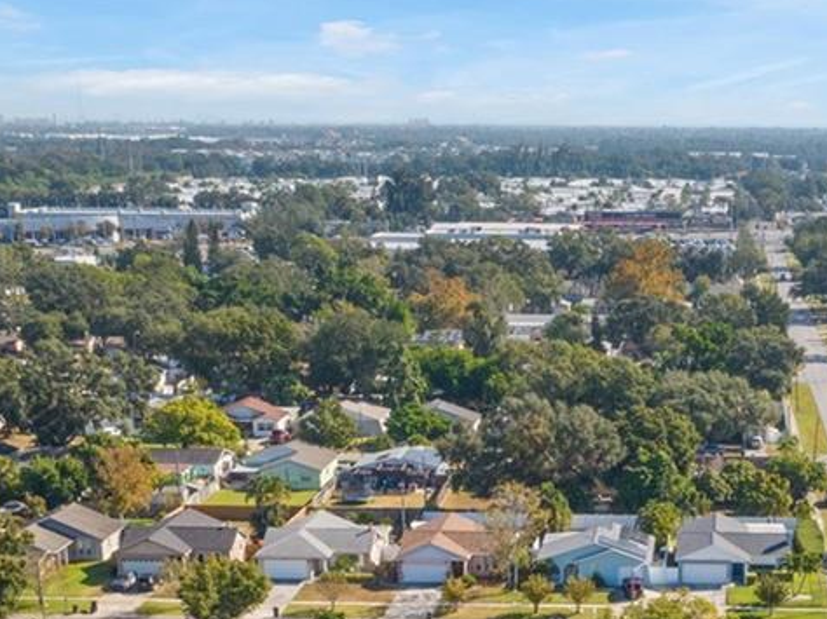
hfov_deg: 23.9
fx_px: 1934
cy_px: 920
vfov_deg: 16.6
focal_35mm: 81
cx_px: 626
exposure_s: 1/6
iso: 200
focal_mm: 12.29
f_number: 11
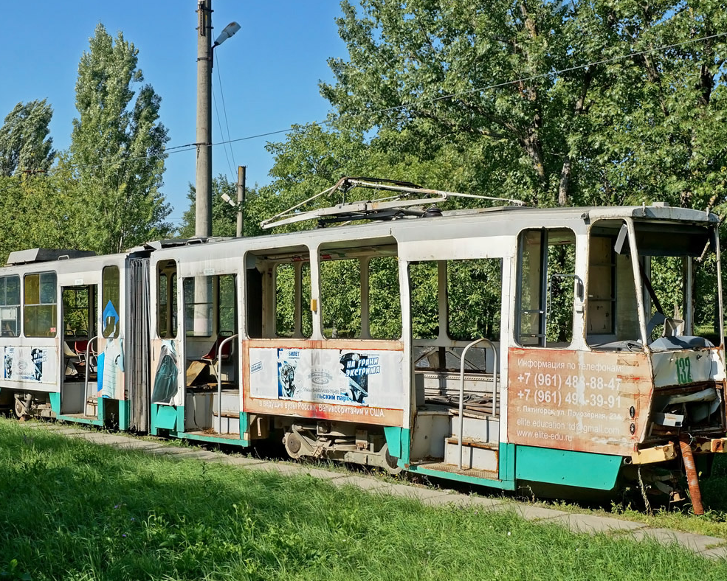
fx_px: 1033
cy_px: 292
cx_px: 338
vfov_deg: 31.5
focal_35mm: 48
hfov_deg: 38.8
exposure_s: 1/800
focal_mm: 28
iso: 200
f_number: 8
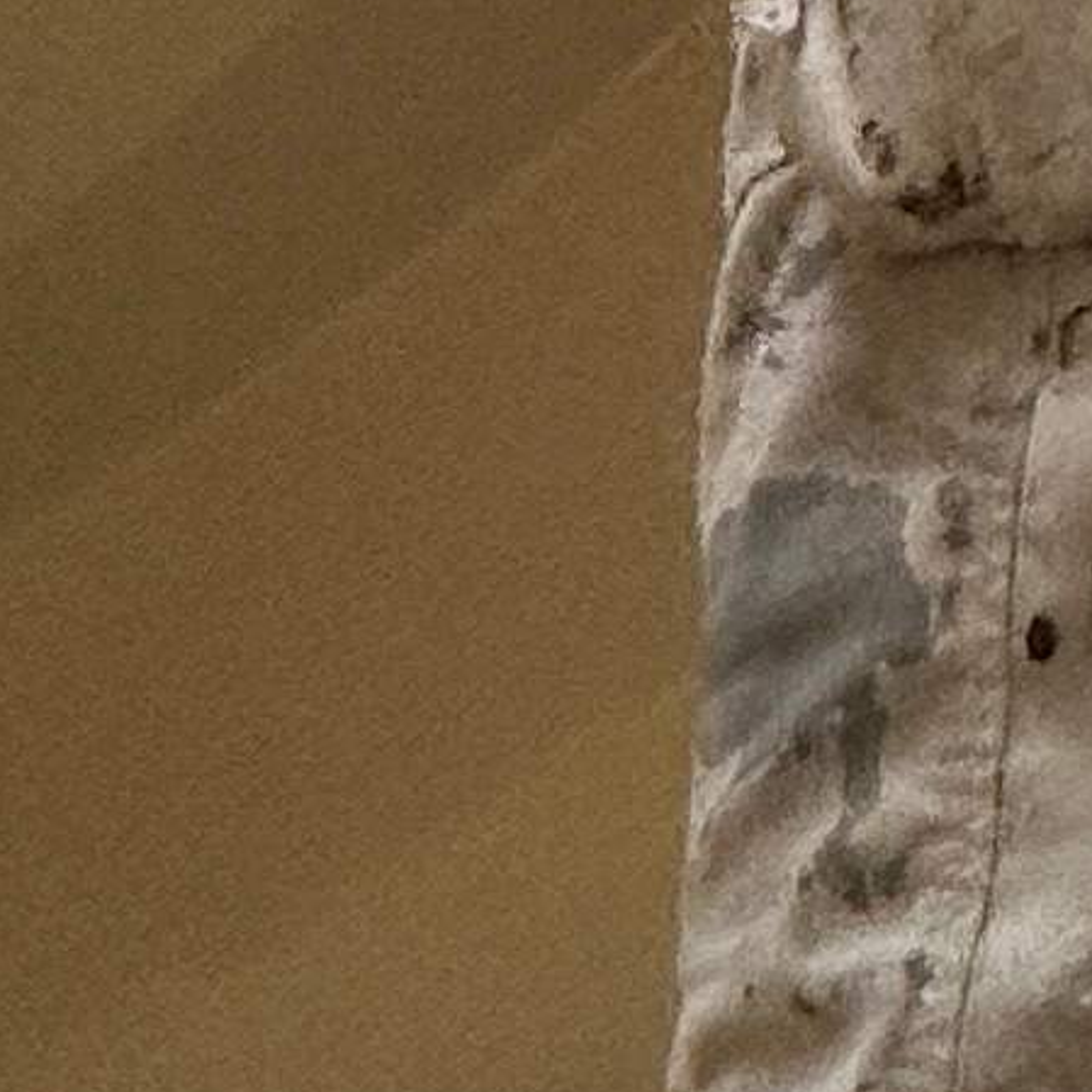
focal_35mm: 111
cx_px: 788
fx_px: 3962
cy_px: -2843
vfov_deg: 9.1
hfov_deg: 15.6
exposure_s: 1/120
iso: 100
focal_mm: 2.22
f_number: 2.2
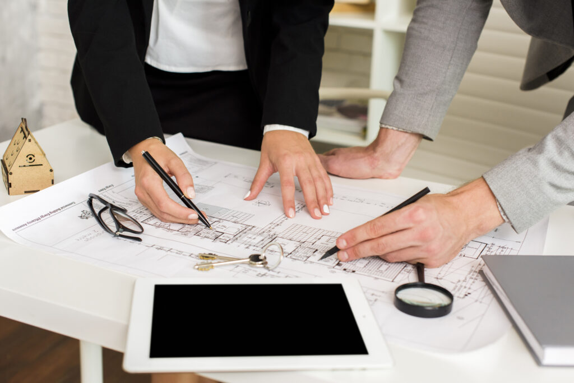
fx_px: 797
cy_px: 192
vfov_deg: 27.0
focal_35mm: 50
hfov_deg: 39.6
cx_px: 287
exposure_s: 1/160
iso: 320
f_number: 4
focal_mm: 50
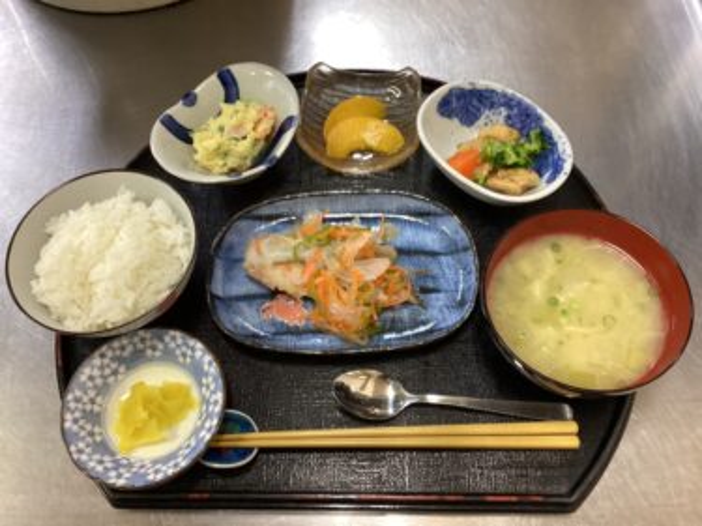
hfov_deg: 58.4
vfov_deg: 45.4
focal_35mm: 31
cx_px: 351
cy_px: 263
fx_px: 628
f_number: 2.4
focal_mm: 3.3
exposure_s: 1/60
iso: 250
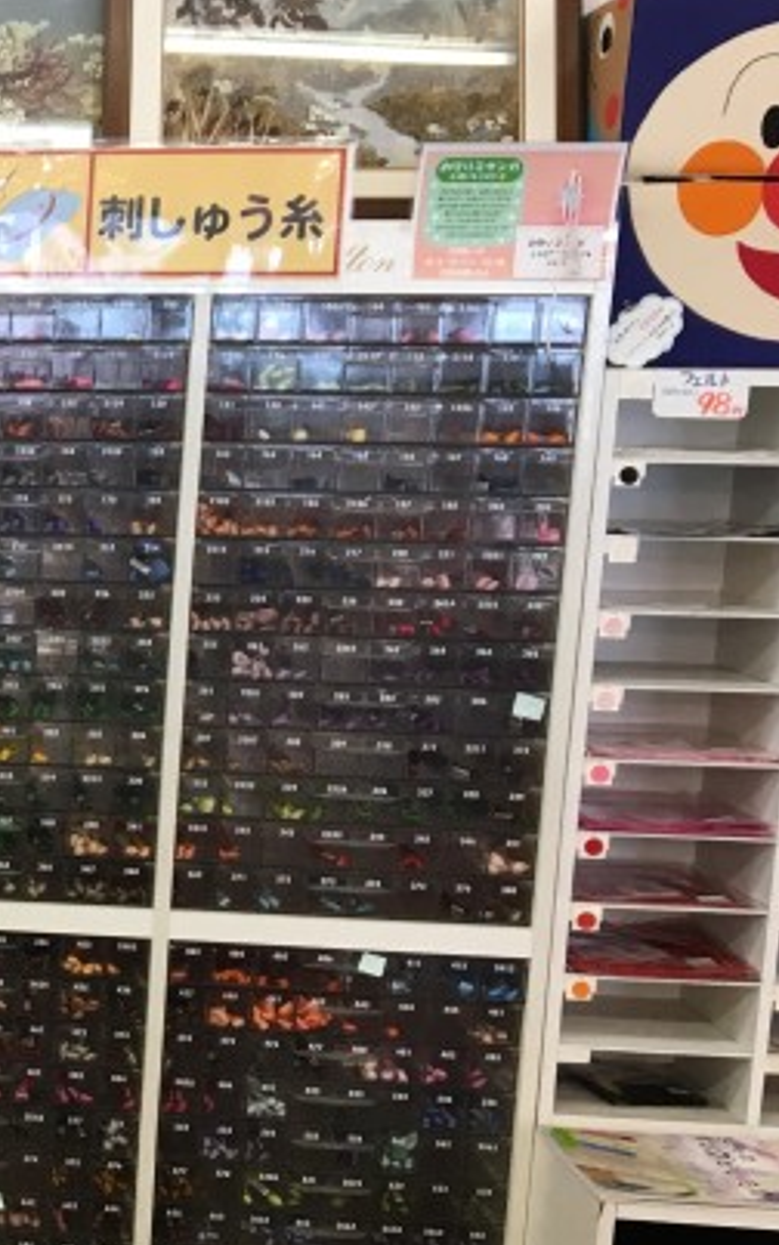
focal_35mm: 61
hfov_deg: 18.7
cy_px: 704
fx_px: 2071
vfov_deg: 33.4
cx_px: -402
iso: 32
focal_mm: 4.15
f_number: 2.2
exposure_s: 1/30
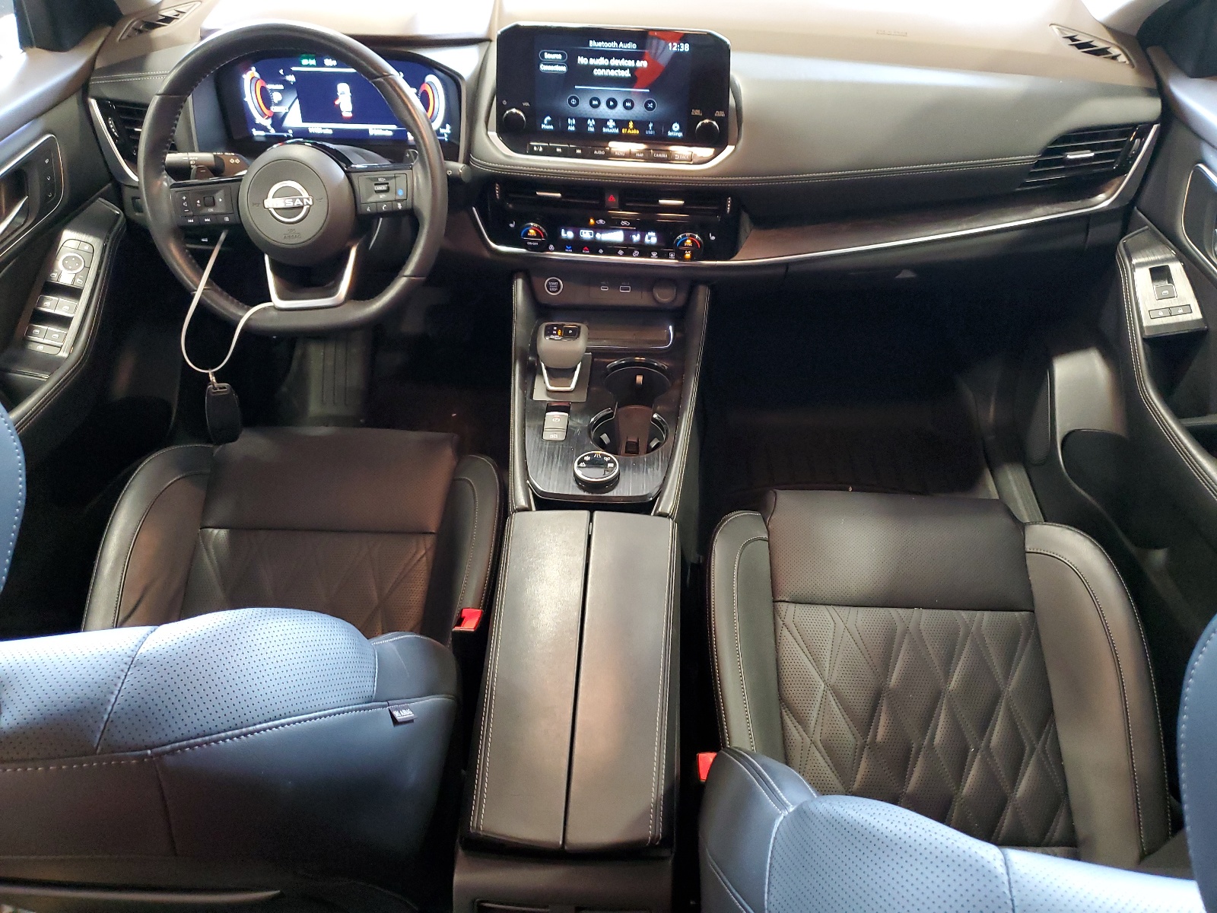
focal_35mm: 26
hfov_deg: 67.3
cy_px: 456
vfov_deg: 53.1
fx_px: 914
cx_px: 608
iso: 296
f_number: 1.5
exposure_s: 1/20
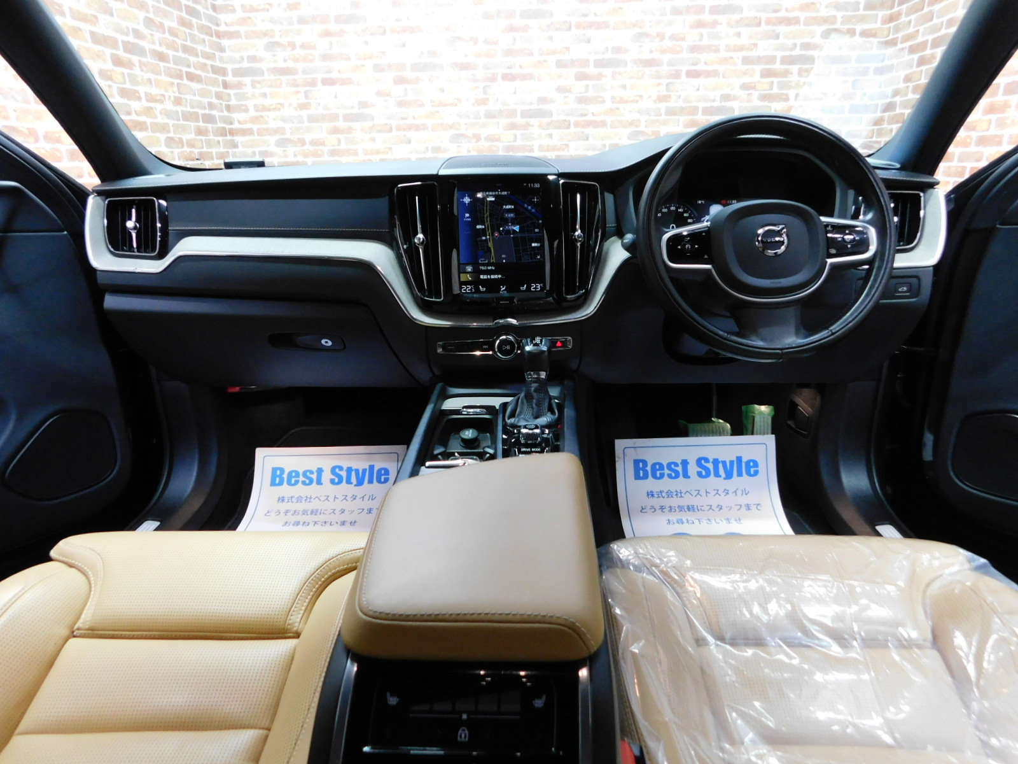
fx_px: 676
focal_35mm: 23
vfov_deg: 58.9
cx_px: 509
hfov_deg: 73.9
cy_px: 382
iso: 400
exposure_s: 1/13
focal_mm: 4
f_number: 3
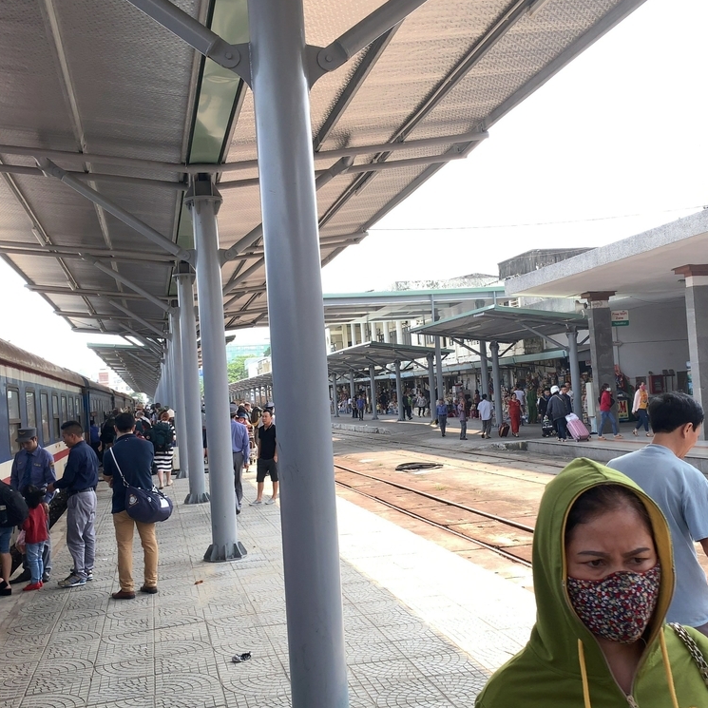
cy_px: 379
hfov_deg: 44.9
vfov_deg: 44.9
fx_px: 856
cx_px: 368
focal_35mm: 37
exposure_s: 1/386
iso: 25
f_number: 1.8
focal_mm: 4.25
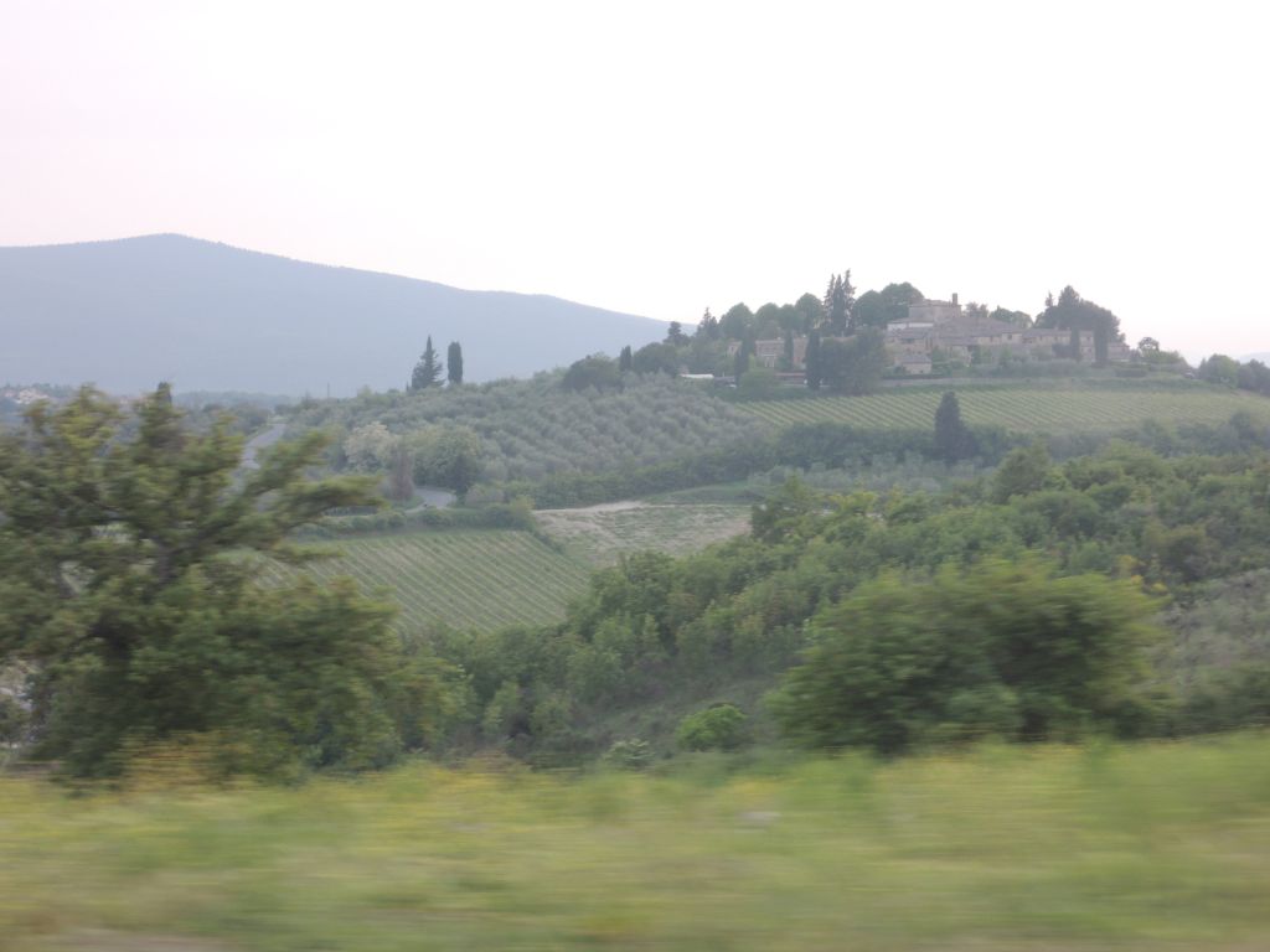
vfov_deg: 14.8
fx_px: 3669
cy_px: 476
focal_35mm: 100
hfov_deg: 19.6
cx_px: 635
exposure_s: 1/60
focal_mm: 17.9
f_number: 4.9
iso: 125
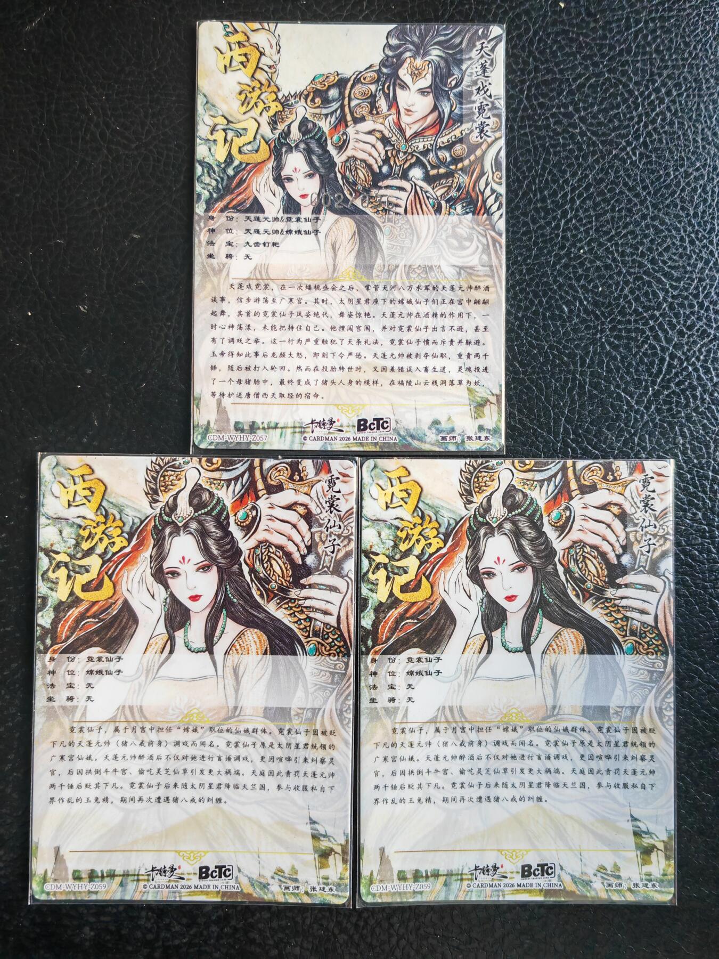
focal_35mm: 27
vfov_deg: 65.3
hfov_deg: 51.4
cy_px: 480
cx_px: 360
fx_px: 748
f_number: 1.8
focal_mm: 5.53
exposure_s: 1/100
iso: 250
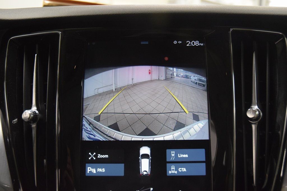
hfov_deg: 47.9
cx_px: 144
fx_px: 323
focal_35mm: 40
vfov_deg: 33.0
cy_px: 96
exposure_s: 1/60
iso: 2800
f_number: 3.8
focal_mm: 27
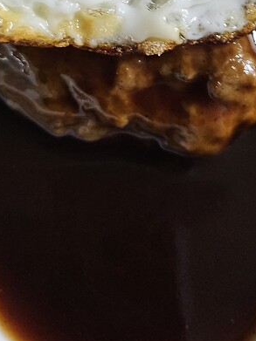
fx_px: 533
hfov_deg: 27.0
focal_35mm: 54
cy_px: 11
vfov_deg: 33.0
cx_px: 145
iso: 640
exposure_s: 1/60
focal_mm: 5
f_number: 1.8
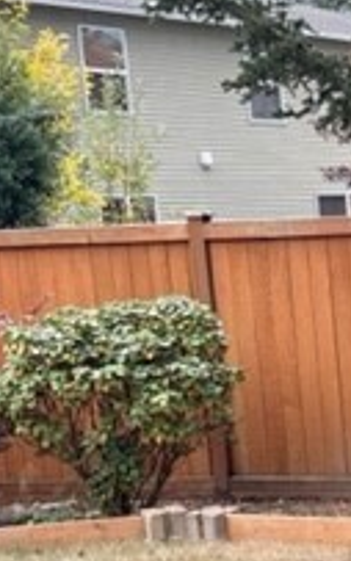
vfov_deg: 23.5
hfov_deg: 12.3
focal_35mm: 87
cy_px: 450
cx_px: 807
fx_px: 1331
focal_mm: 5.1
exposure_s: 1/255
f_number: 1.6
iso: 32
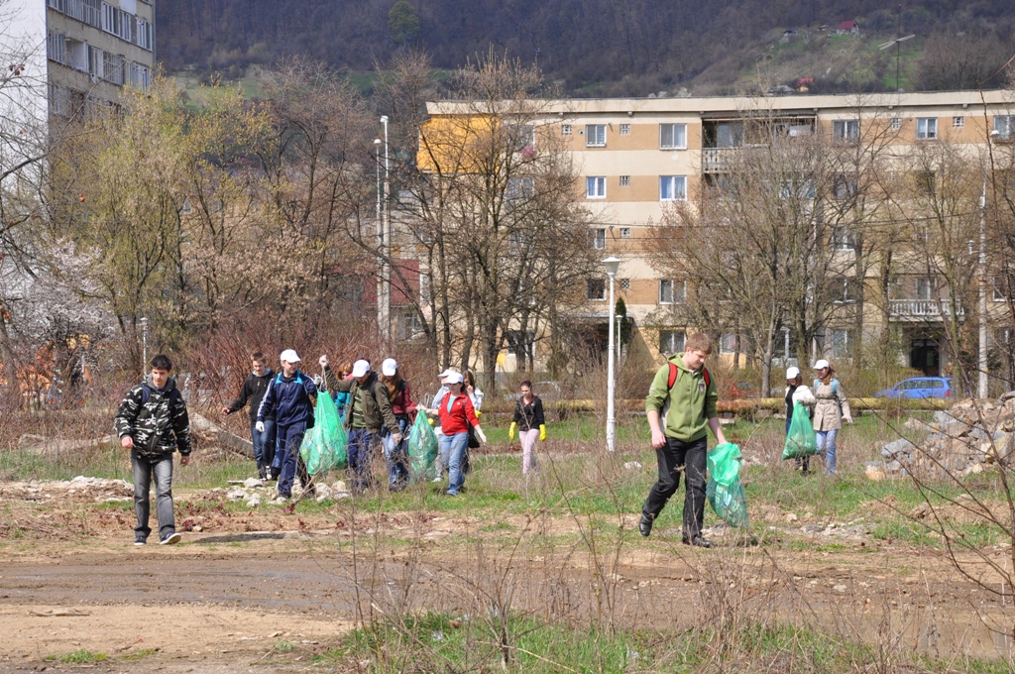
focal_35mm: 105
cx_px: 508
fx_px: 2957
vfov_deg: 13.0
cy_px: 337
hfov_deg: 19.5
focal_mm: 70
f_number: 10
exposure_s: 1/400
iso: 200
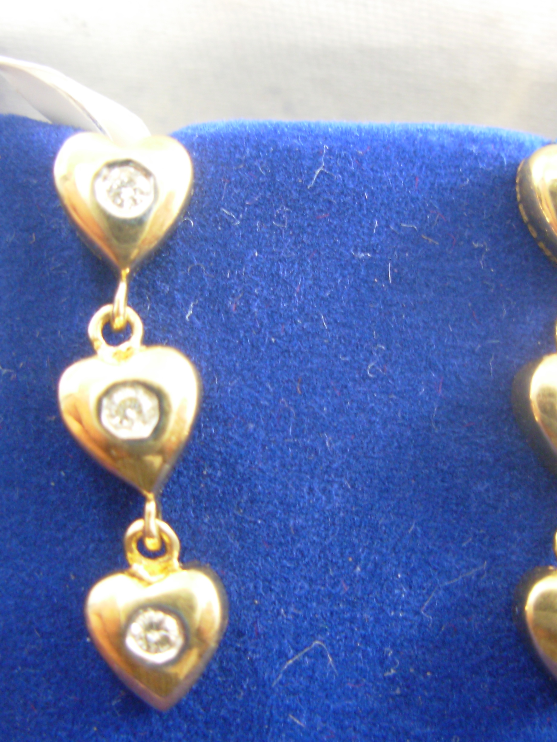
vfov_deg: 37.5
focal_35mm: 51
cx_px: 309
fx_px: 1094
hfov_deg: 28.5
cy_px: 372
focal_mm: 6.3
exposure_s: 1/32
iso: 122
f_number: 2.9
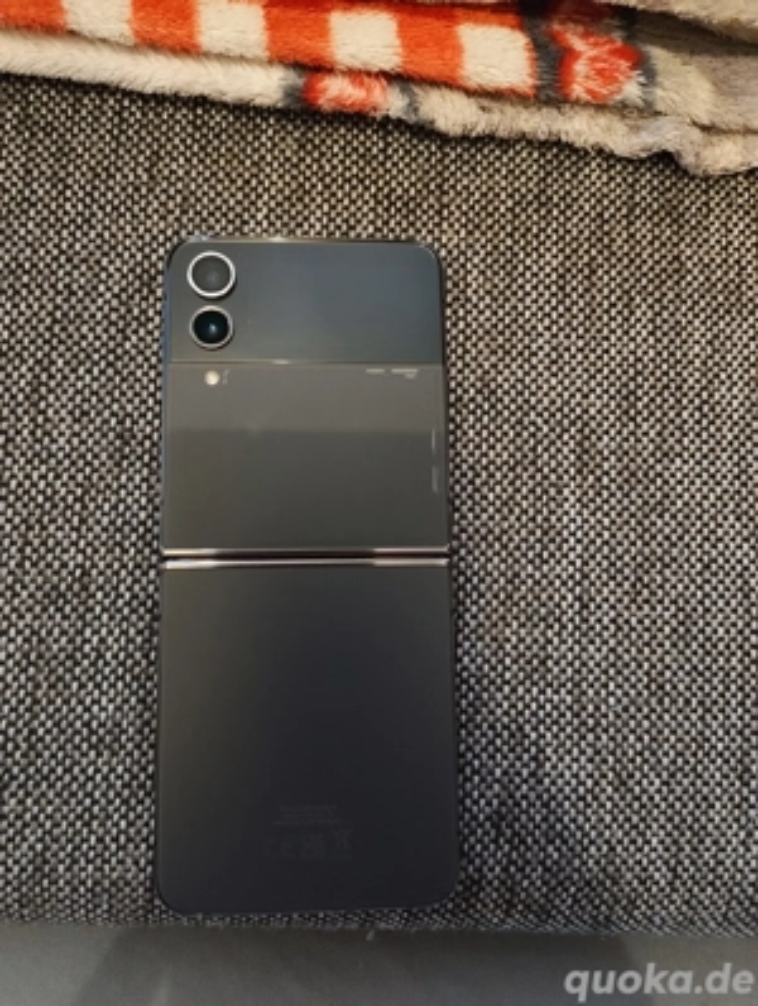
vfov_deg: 71.5
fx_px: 698
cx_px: 379
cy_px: 503
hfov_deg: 57.0
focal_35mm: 24
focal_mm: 5.56
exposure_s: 1/25
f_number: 1.88
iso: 3026
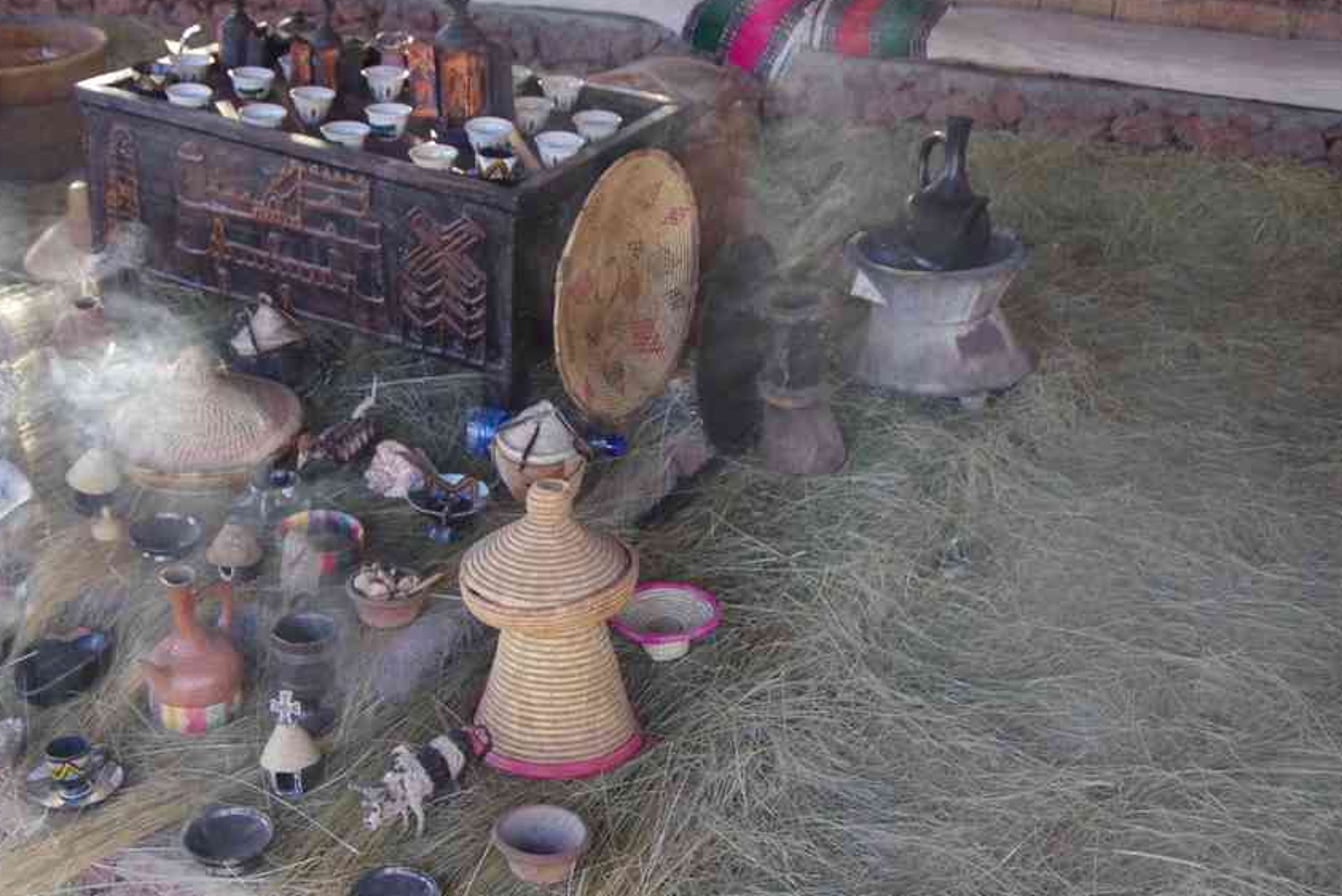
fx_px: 1902
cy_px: 392
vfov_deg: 26.5
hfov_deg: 38.8
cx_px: 568
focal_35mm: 51
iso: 3200
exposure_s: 1/60
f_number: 6.3
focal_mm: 29.4
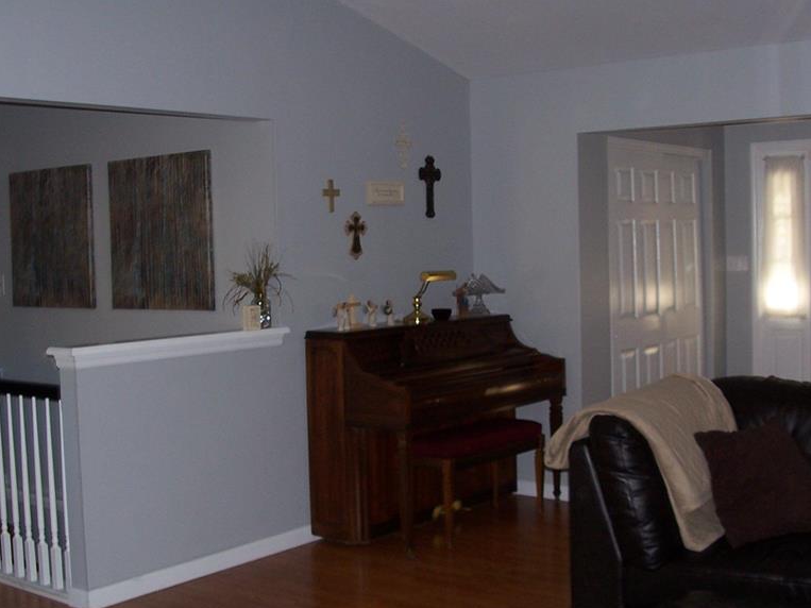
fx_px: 1101
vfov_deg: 30.8
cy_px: 339
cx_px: 439
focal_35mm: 47
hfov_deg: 40.4
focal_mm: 6
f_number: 2.8
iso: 80
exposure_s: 1/60
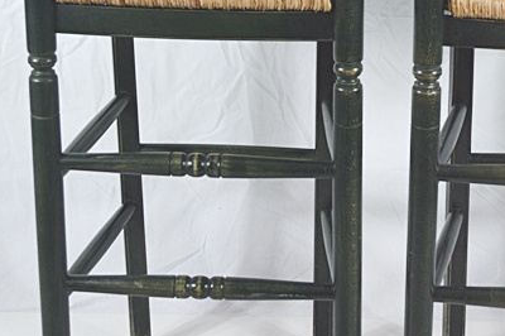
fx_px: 1472
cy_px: 44
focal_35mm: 105
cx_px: 392
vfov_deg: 12.9
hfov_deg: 19.3
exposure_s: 1/50
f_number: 4.5
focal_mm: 28
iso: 400
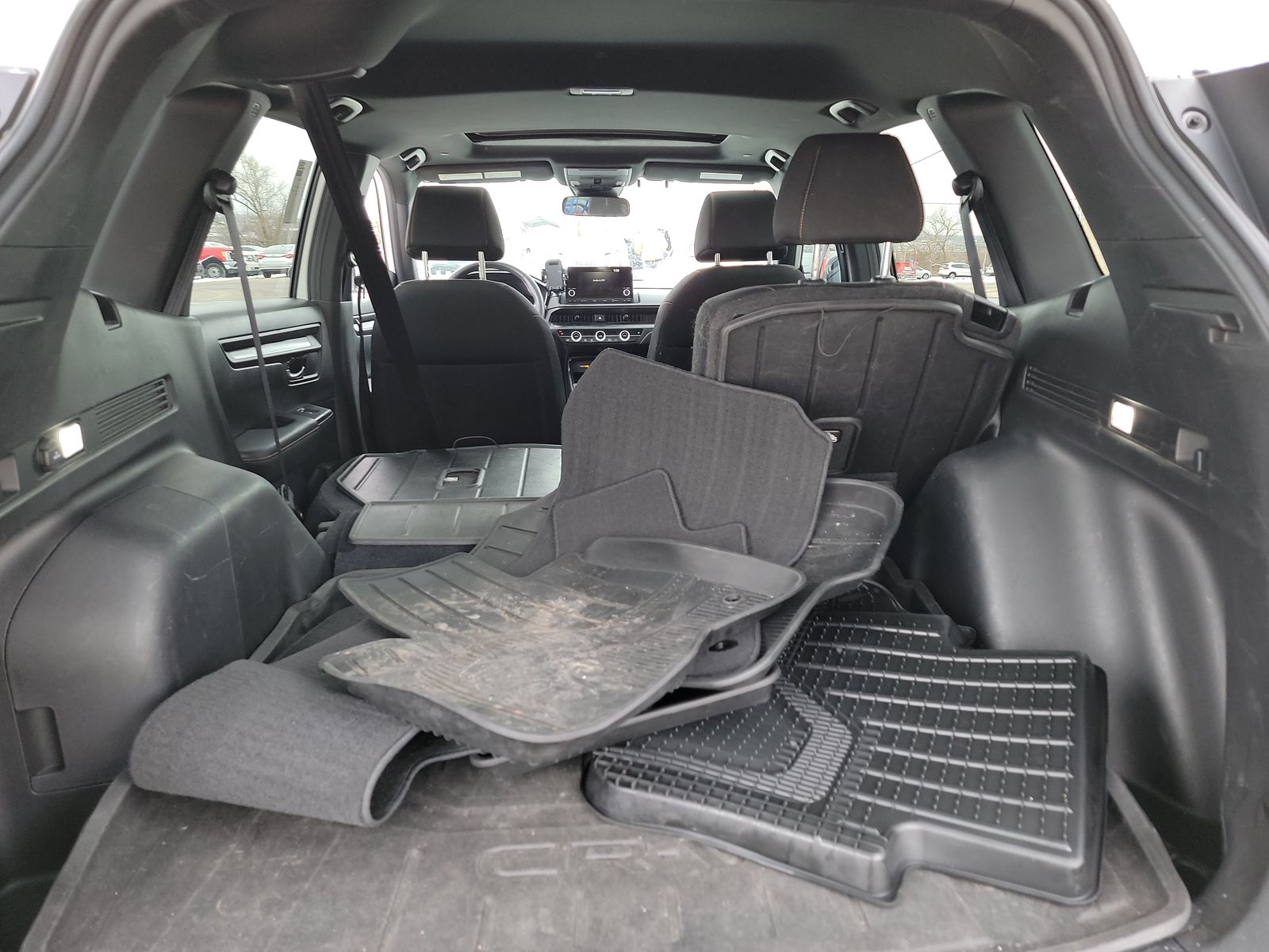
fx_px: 880
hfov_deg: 71.6
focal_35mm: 24
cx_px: 634
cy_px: 476
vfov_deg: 56.8
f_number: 1.8
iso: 185
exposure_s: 1/59
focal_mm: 6.7
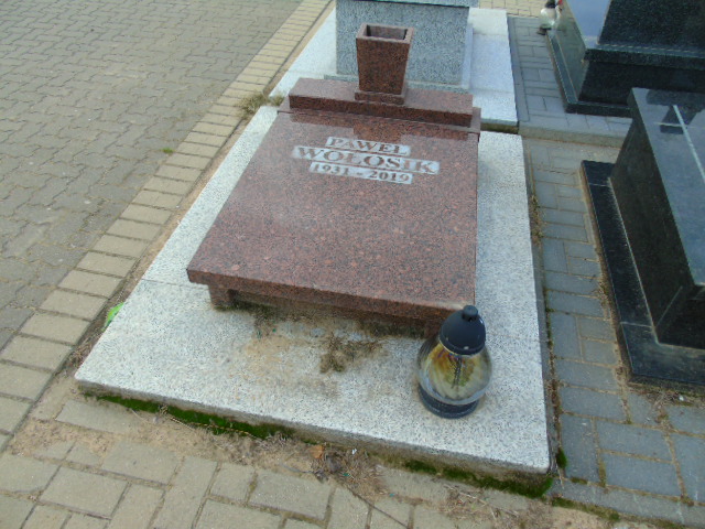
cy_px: 264
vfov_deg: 54.9
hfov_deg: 69.4
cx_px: 352
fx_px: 509
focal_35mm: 25
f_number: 3.4
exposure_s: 1/200
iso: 80
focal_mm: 4.4
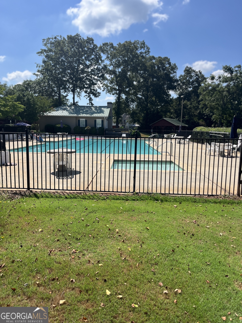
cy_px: 162
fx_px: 242
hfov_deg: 53.1
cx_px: 121
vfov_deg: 67.3
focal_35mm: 26
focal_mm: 5.1
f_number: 1.6
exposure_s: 1/3623
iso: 50
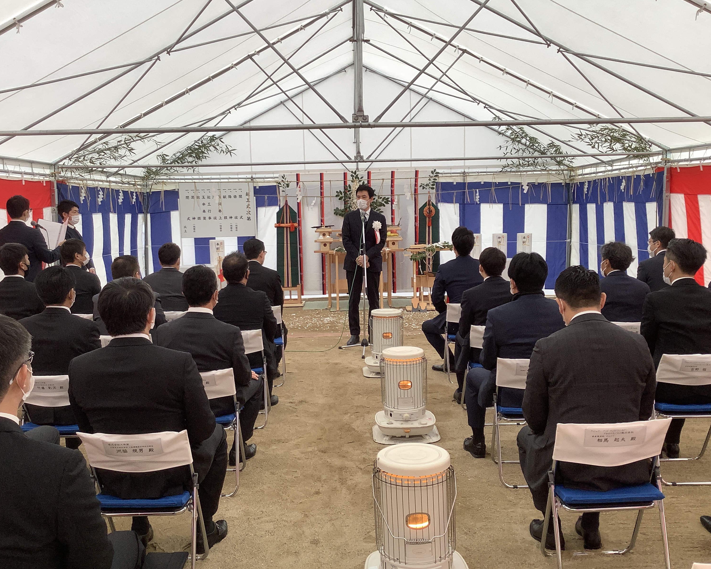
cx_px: 351
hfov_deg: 54.2
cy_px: 286
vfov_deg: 44.5
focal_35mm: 33
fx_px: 694
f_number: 2.4
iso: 40
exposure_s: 1/120
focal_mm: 3.3
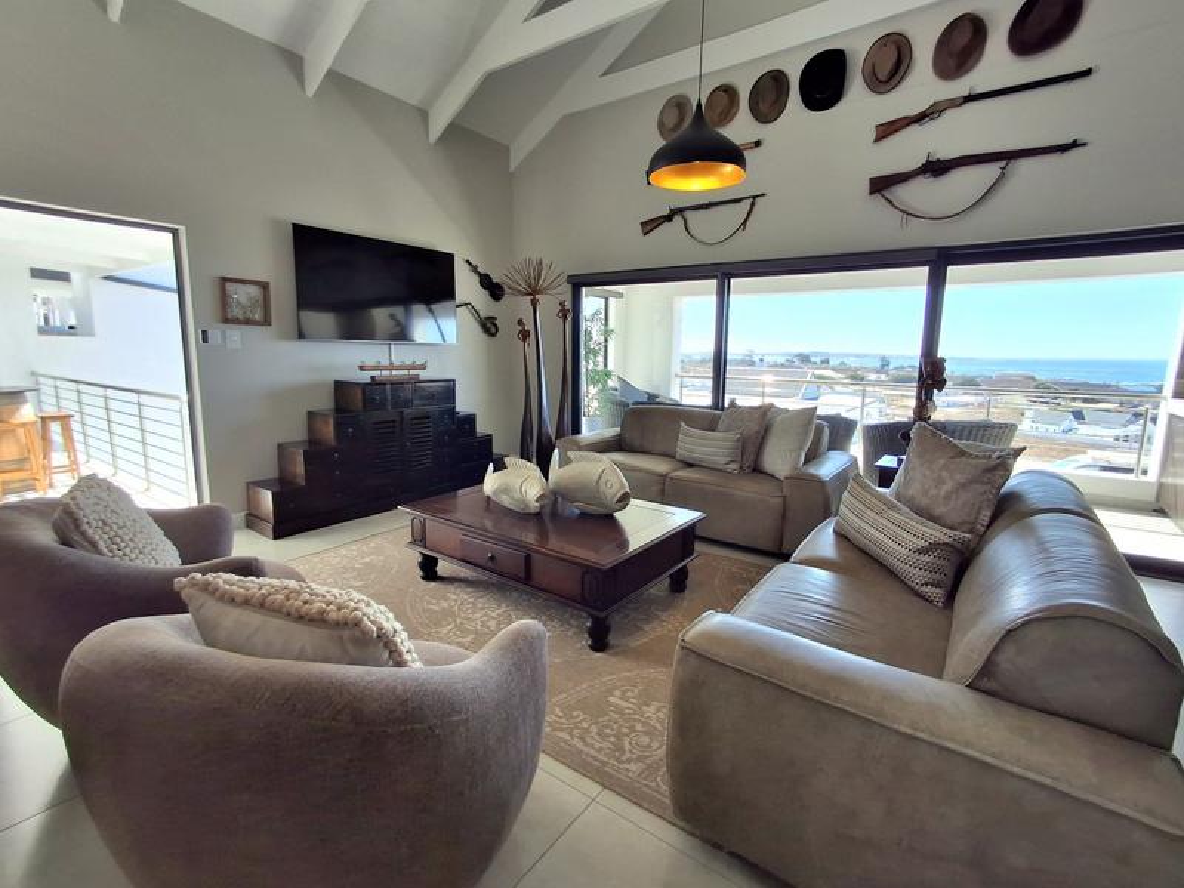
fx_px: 547
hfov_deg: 94.5
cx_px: 592
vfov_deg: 78.1
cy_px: 444
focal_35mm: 16
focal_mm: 1.64
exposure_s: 1/250
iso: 40
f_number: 2.2
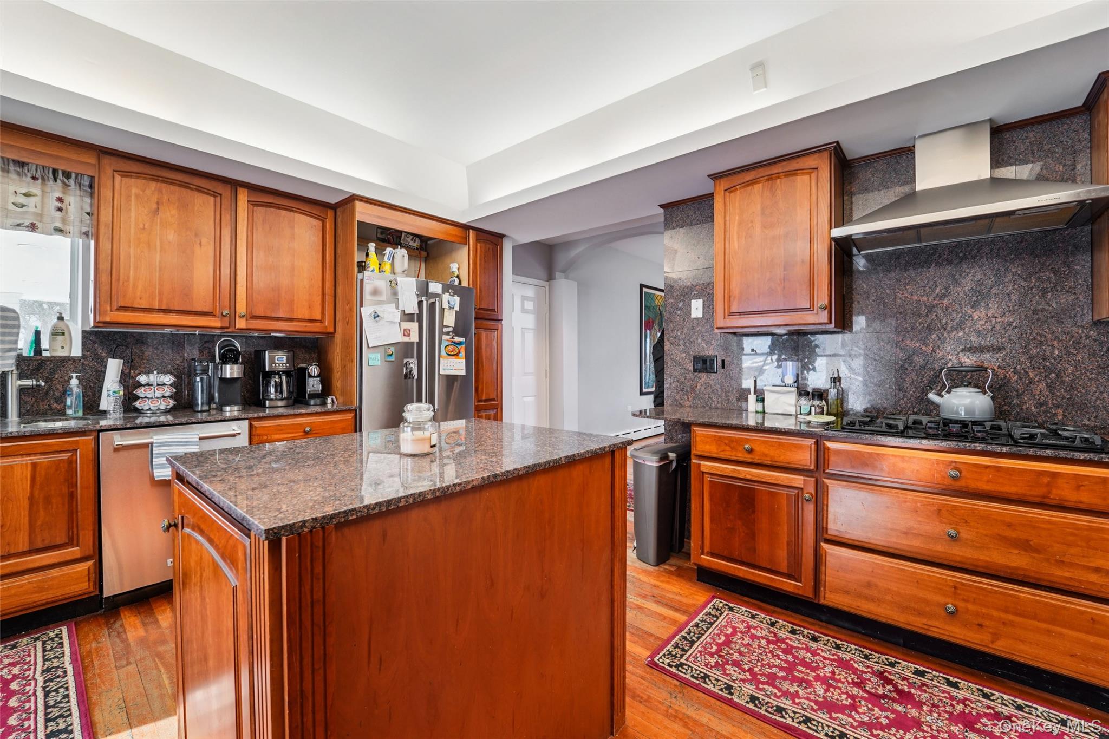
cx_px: 554
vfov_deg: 81.2
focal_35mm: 14
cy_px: 370
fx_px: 431
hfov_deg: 104.3
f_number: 8
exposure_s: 1/10
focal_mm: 14
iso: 400
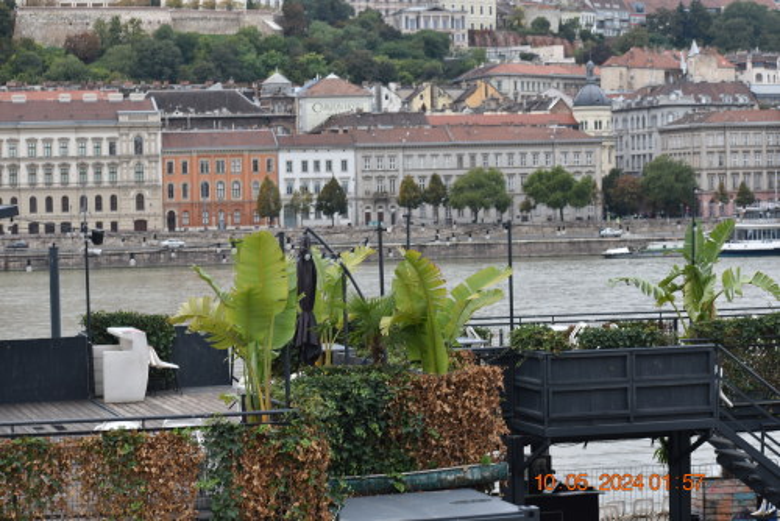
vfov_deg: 13.1
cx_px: 390
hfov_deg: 19.4
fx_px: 2276
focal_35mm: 105
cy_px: 260
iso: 140
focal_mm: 70
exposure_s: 1/125
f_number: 7.1
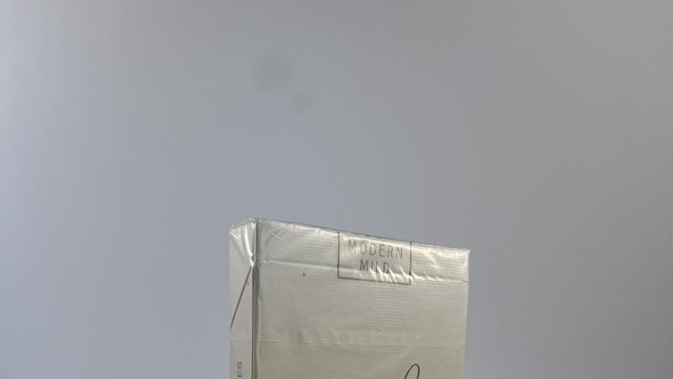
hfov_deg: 52.8
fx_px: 678
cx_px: 335
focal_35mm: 38
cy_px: 441
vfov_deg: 27.8
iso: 40
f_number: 1.6
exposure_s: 1/173
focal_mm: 5.1
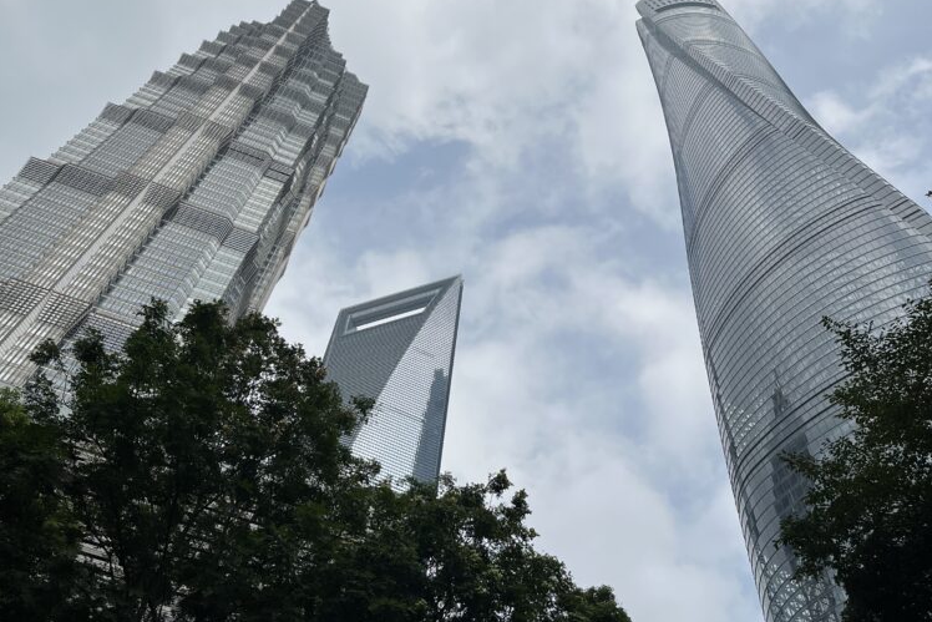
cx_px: 476
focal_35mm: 37
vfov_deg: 36.0
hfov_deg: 51.9
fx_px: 958
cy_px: 305
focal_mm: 5.1
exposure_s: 1/7874
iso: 50
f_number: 1.6
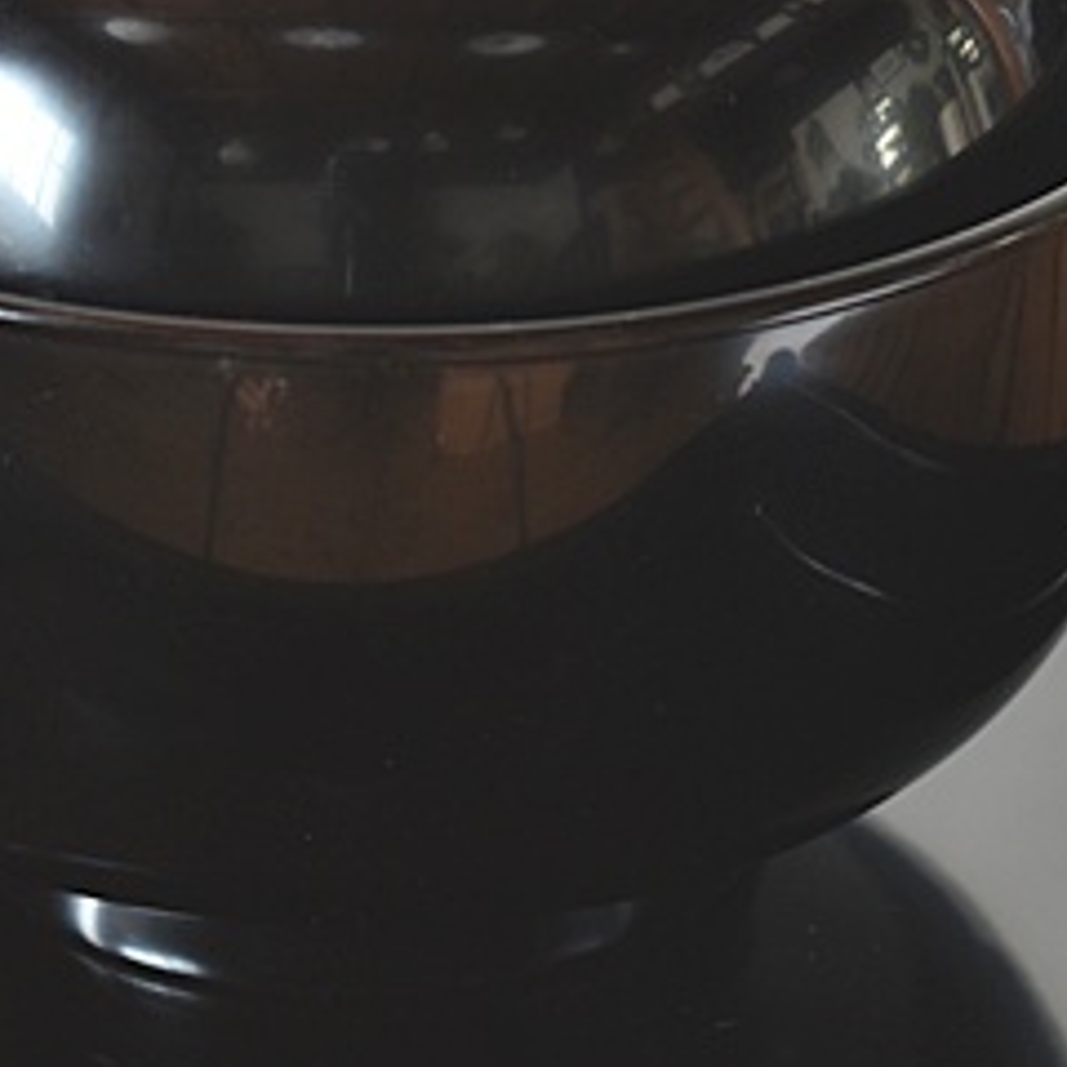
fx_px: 8140
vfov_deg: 7.5
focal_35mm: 233
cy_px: 247
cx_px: 311
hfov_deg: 7.5
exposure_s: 1
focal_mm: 55
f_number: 5.6
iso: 160
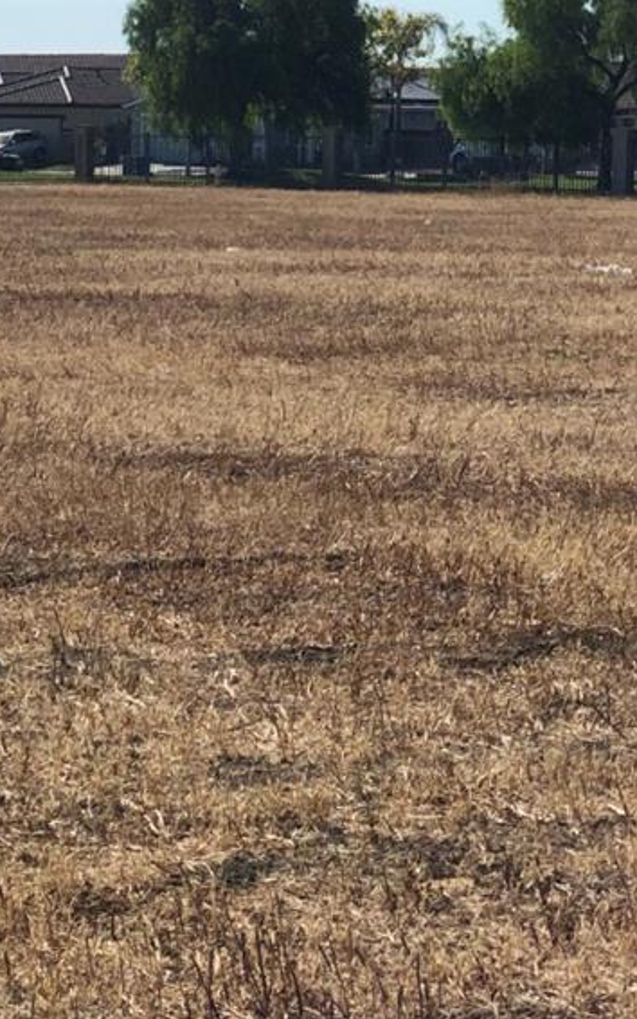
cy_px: 347
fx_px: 4053
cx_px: -142
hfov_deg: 8.9
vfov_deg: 14.3
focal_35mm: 146
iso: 16
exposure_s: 1/2000
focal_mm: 6
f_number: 2.4
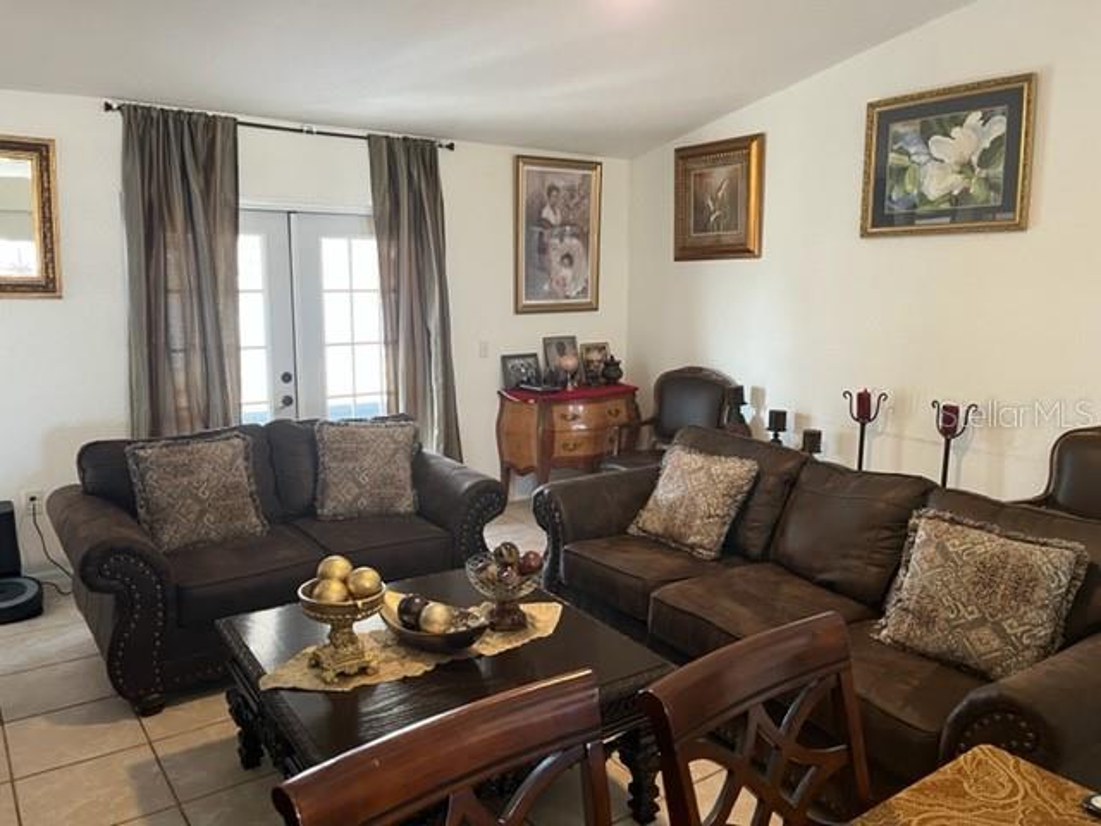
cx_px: 550
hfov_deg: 67.3
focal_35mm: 26
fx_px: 827
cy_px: 413
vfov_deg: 53.1
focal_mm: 5.1
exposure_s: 1/60
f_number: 1.6
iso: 320
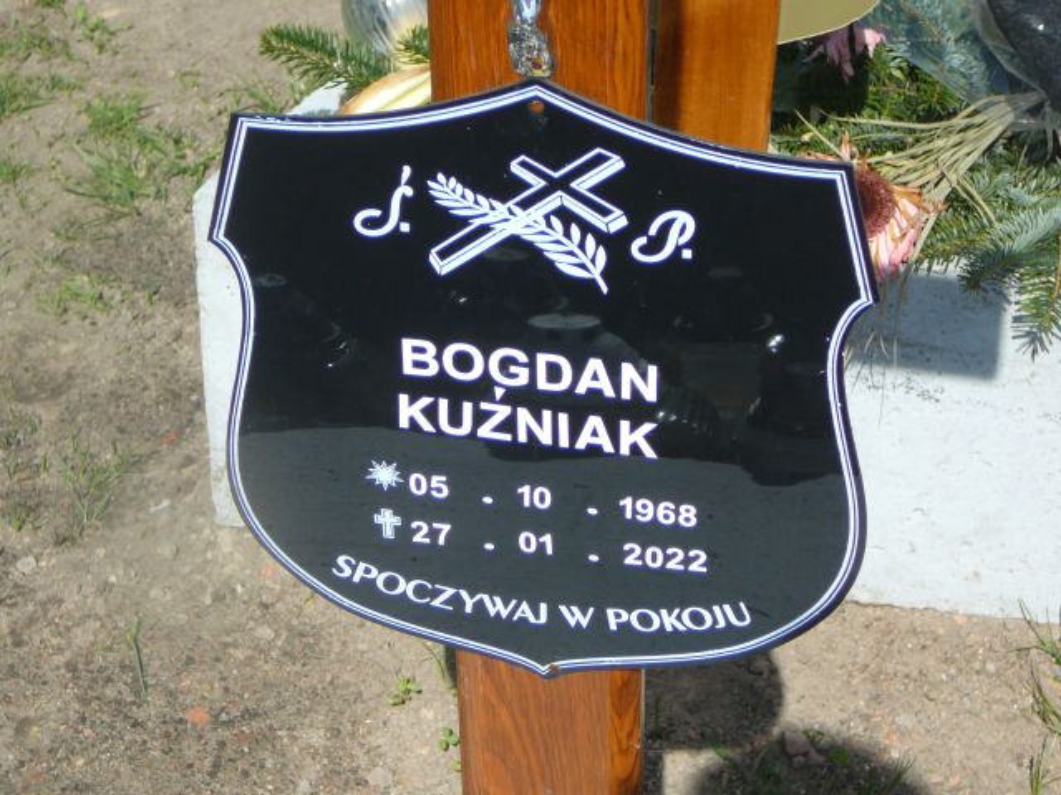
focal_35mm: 82
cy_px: 398
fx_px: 2513
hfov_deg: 23.8
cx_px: 530
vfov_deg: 18.0
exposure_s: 1/640
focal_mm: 12.2
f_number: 3.8
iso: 80
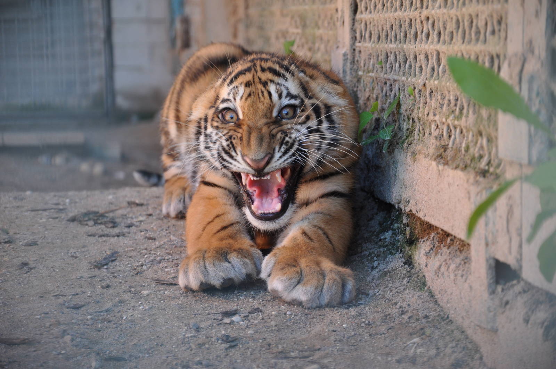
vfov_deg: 8.7
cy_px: 184
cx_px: 278
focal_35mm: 158
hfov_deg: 13.1
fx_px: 2430
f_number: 5.6
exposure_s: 1/80
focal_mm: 105
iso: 400
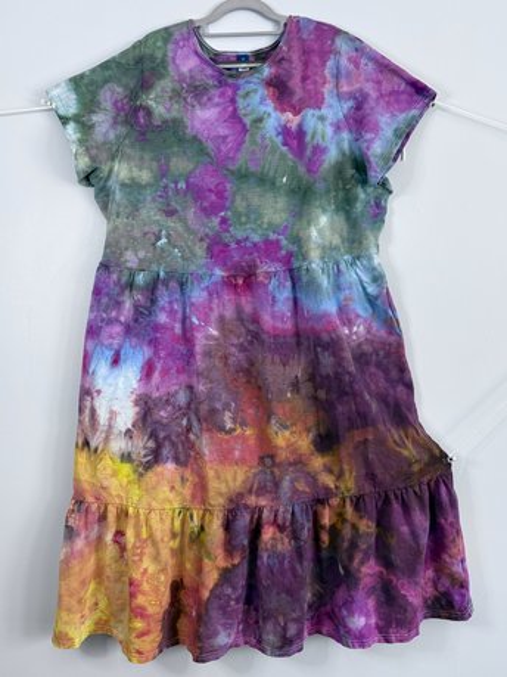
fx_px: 508
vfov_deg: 67.3
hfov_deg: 53.0
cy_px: 338
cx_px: 254
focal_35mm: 26
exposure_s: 1/60
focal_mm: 5.96
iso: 200
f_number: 1.6
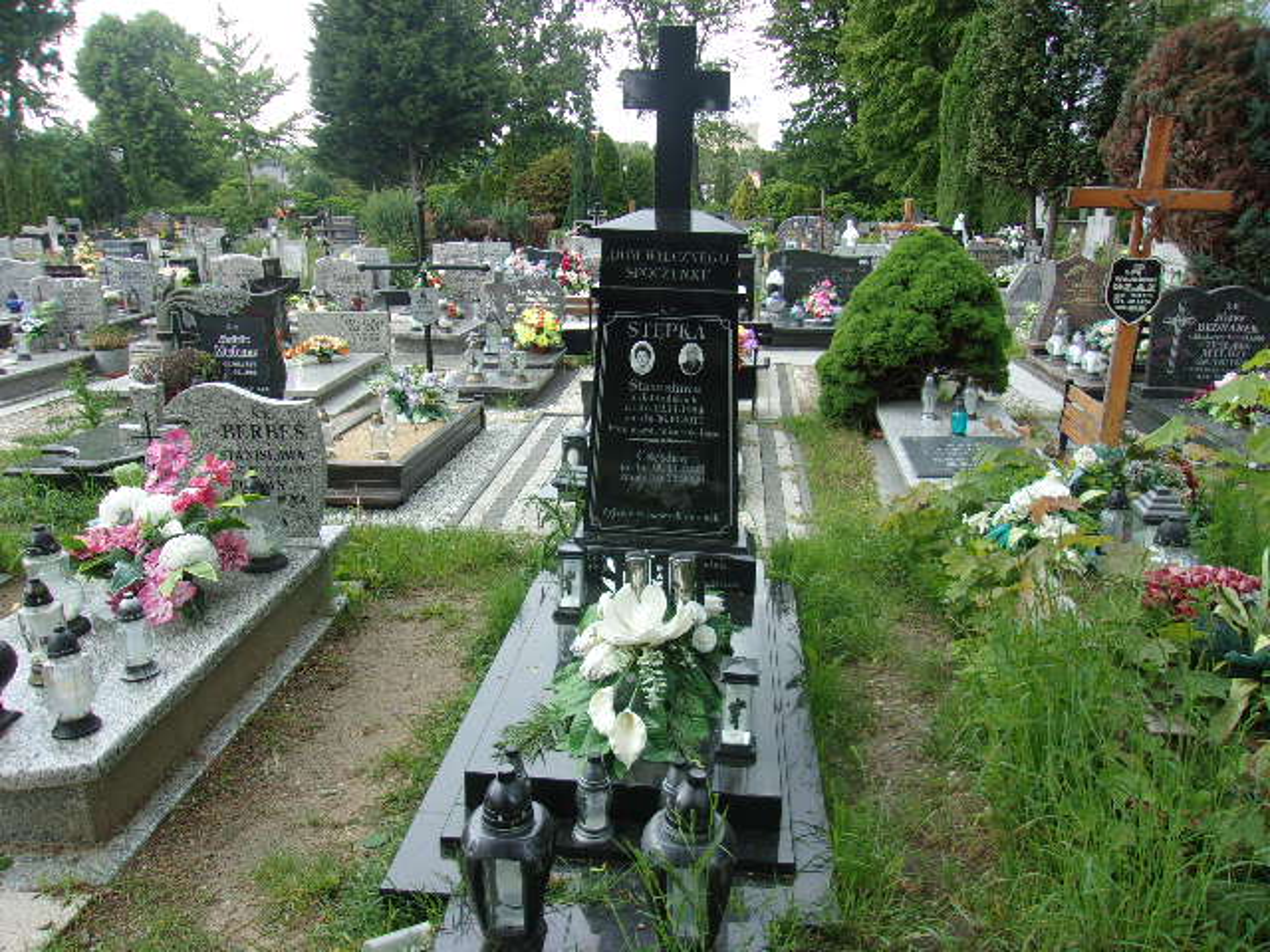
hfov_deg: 65.3
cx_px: 635
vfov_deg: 51.4
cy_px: 476
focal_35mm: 27
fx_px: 991
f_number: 3
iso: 80
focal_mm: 4.9
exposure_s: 1/170
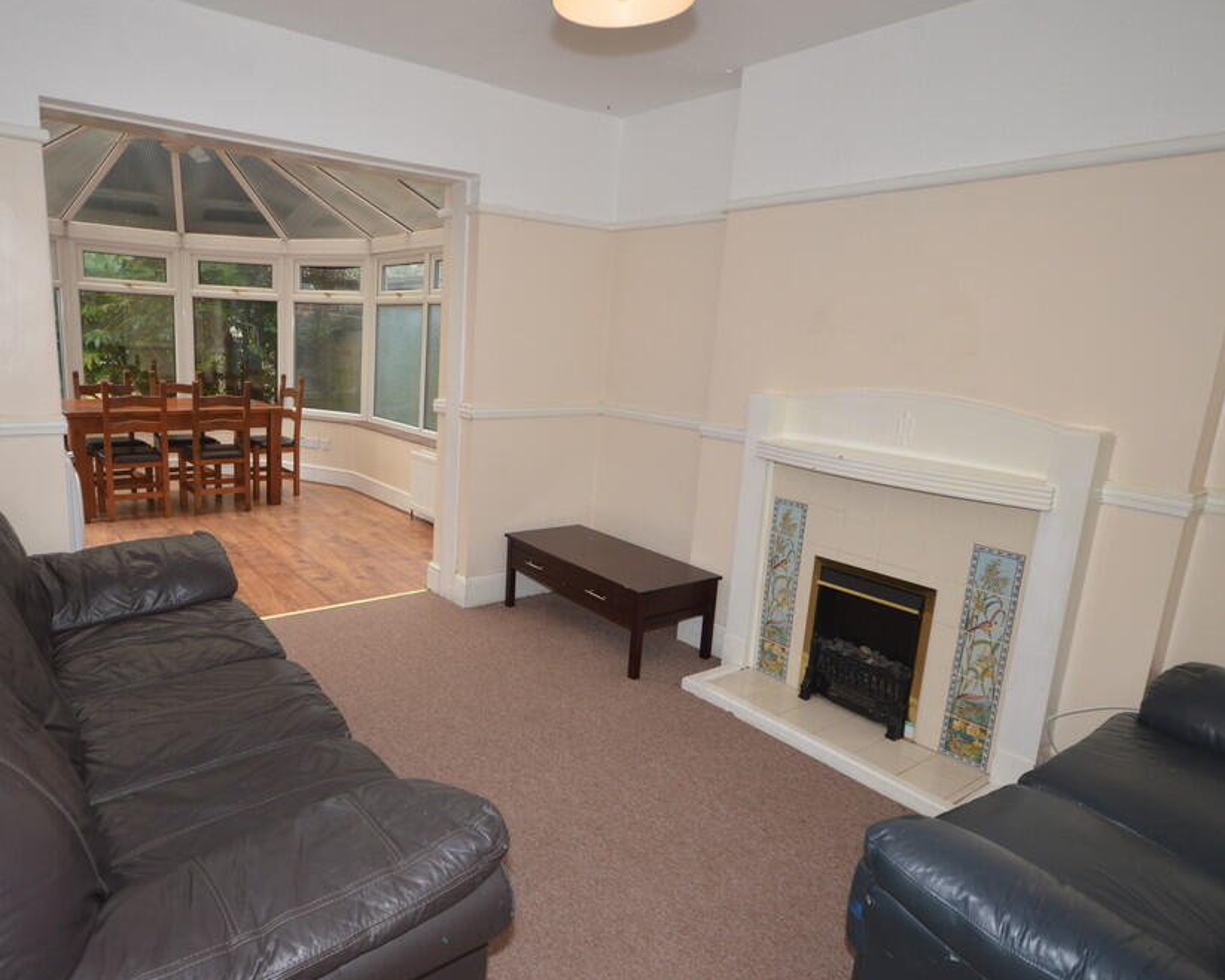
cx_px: 500
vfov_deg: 65.5
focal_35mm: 21
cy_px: 488
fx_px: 761
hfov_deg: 76.9
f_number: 5
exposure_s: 1/60
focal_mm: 12
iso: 200
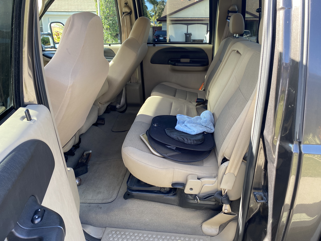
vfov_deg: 53.1
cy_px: 120
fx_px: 241
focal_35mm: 26
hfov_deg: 67.3
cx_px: 160
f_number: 1.8
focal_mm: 4.25
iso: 40
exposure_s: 1/121
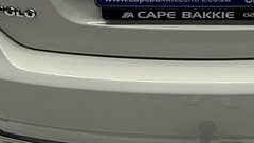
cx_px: 179
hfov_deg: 32.0
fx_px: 438
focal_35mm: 65
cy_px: -35
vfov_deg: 17.5
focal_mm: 2.22
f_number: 2.2
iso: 160
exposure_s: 1/100
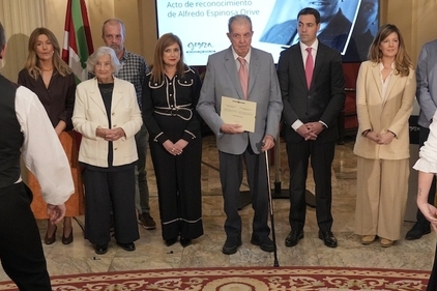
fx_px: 752
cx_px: 238
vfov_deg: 21.9
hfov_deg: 32.4
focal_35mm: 62
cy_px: 164
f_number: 4
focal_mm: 36
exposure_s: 1/400
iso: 4000
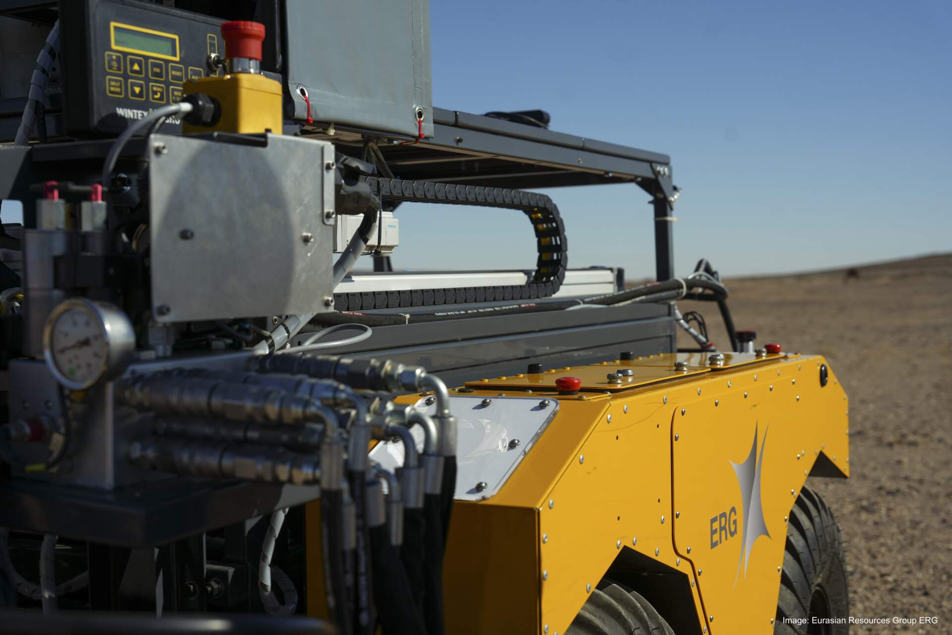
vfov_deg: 28.6
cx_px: 476
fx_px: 1243
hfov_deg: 41.9
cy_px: 318
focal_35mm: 47
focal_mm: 47
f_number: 5
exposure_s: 1/640
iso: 50
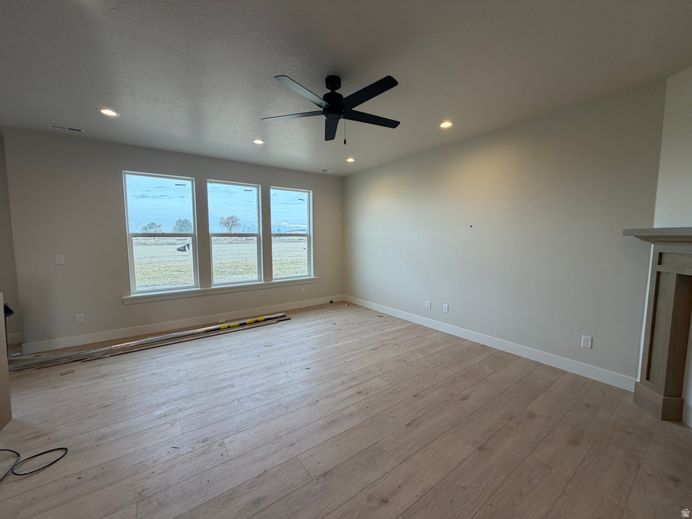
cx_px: 346
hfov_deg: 102.1
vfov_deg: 85.7
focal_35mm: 14
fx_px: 280
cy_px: 260
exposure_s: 1/120
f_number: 2.2
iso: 100
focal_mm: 2.22
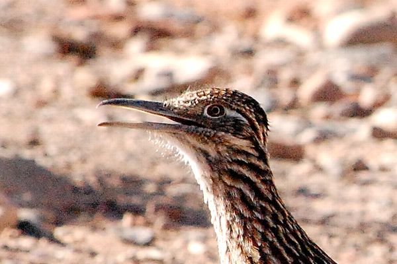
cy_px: 132
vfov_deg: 4.6
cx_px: 198
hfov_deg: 6.9
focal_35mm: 300
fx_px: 3308
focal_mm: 200
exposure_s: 1/2500
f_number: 13
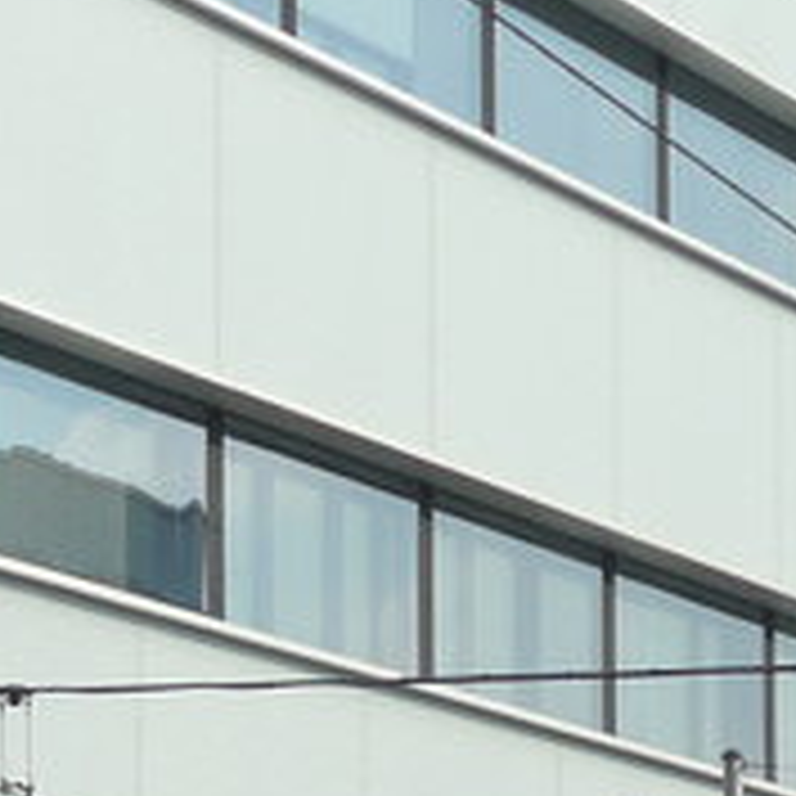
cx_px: -13
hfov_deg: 6.6
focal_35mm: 264
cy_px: 1124
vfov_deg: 6.6
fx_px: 6868
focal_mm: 9
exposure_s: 1/1600
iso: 80
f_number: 3.2
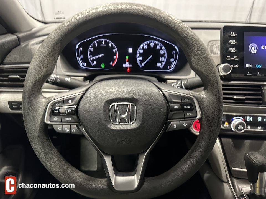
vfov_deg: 56.8
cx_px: 133
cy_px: 100
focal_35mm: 24
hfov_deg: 71.6
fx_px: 184
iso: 800
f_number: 1.78
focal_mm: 6.86
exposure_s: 1/50
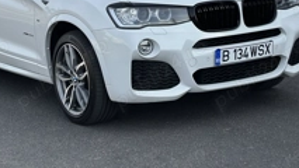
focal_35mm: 98
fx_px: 777
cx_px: 111
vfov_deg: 12.2
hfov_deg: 21.7
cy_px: -10
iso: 100
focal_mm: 6.86
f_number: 1.78
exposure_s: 1/4184
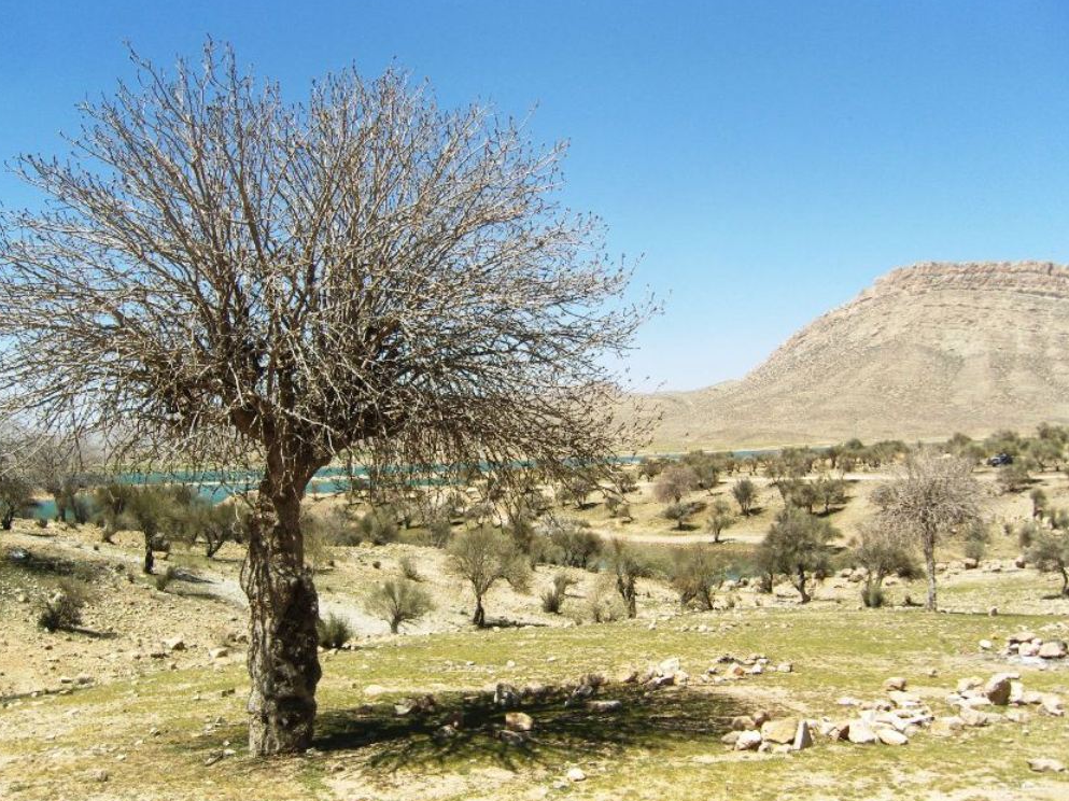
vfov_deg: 39.6
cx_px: 516
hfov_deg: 51.4
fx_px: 1111
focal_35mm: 36
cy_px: 396
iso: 80
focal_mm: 7.3
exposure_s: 1/200
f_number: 7
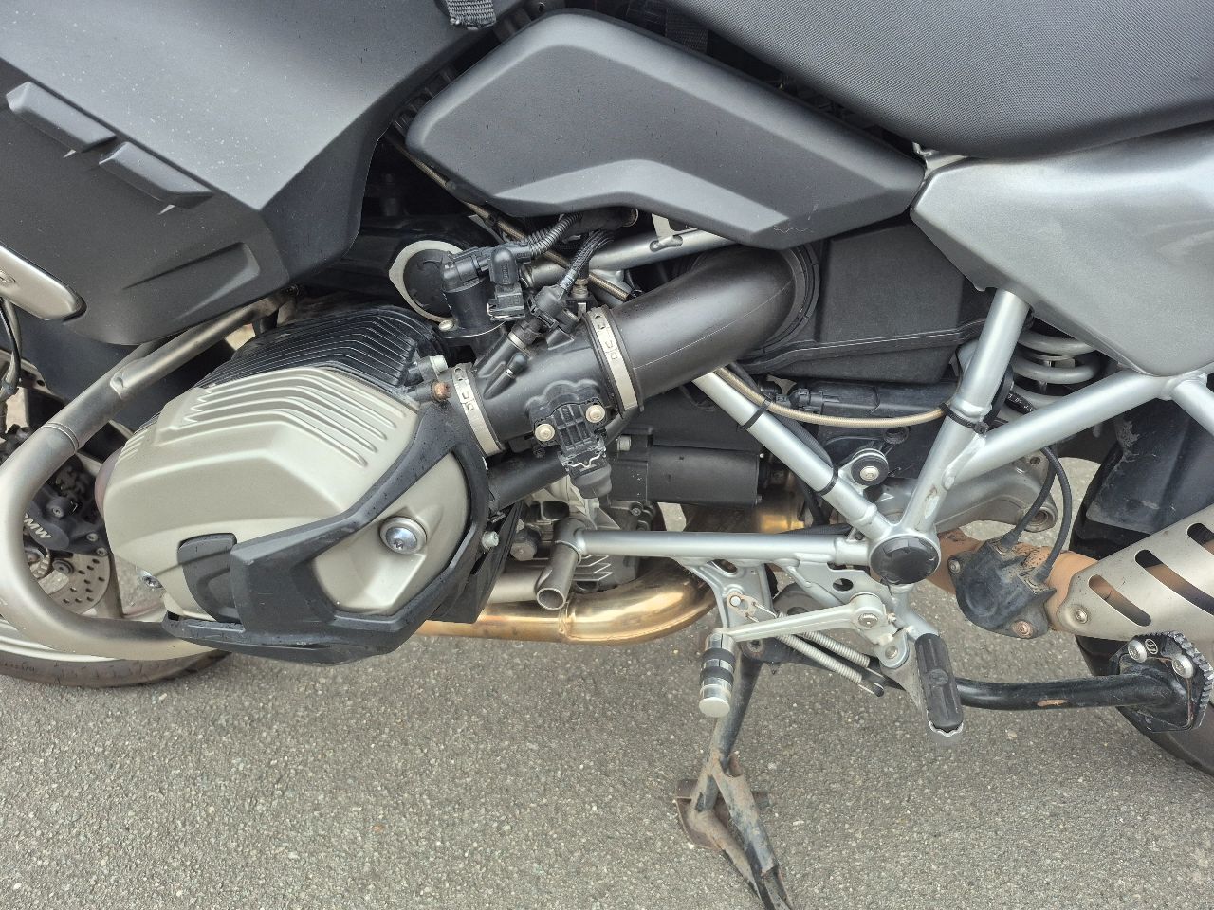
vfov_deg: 58.9
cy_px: 455
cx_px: 607
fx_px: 807
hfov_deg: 73.9
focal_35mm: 23
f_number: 1.8
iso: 250
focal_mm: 5.4
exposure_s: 1/100
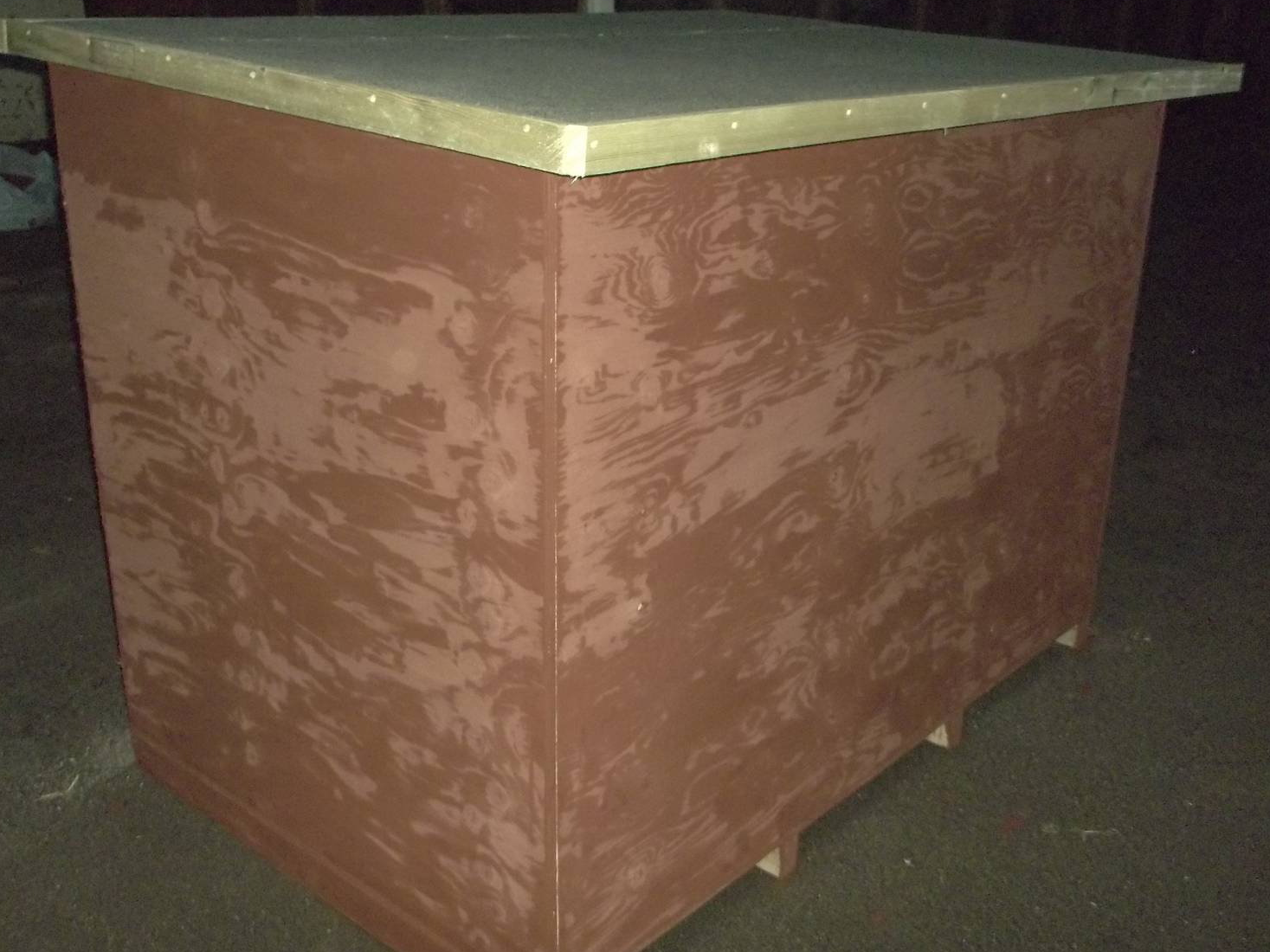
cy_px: 465
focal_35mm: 36
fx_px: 1321
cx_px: 595
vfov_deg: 39.6
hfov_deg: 51.3
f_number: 3.3
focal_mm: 5.9
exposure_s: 1/30
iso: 400
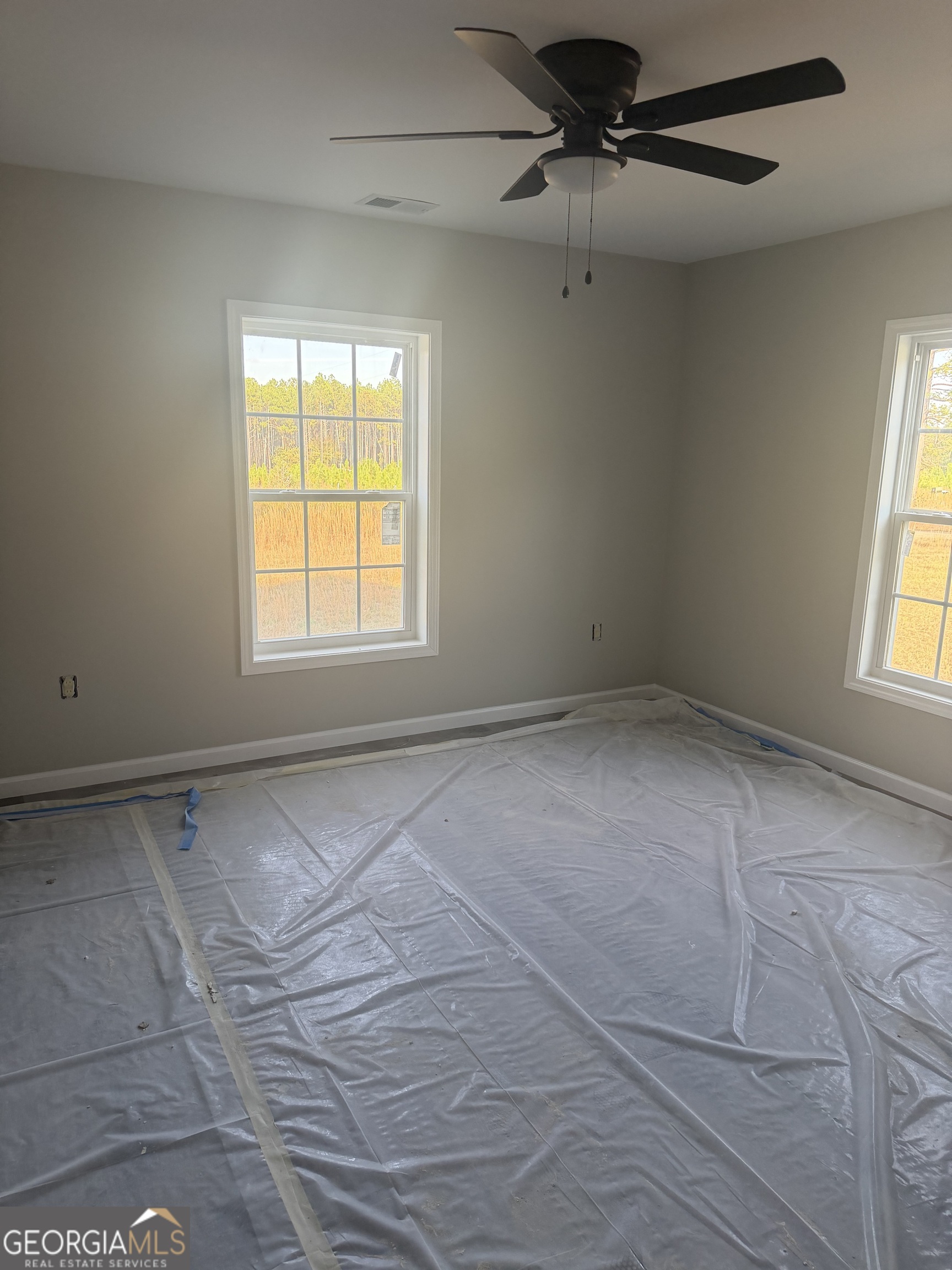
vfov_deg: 71.6
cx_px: 476
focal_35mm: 24
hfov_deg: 56.8
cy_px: 635
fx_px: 880
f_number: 1.78
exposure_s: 1/228
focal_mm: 6.76
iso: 160
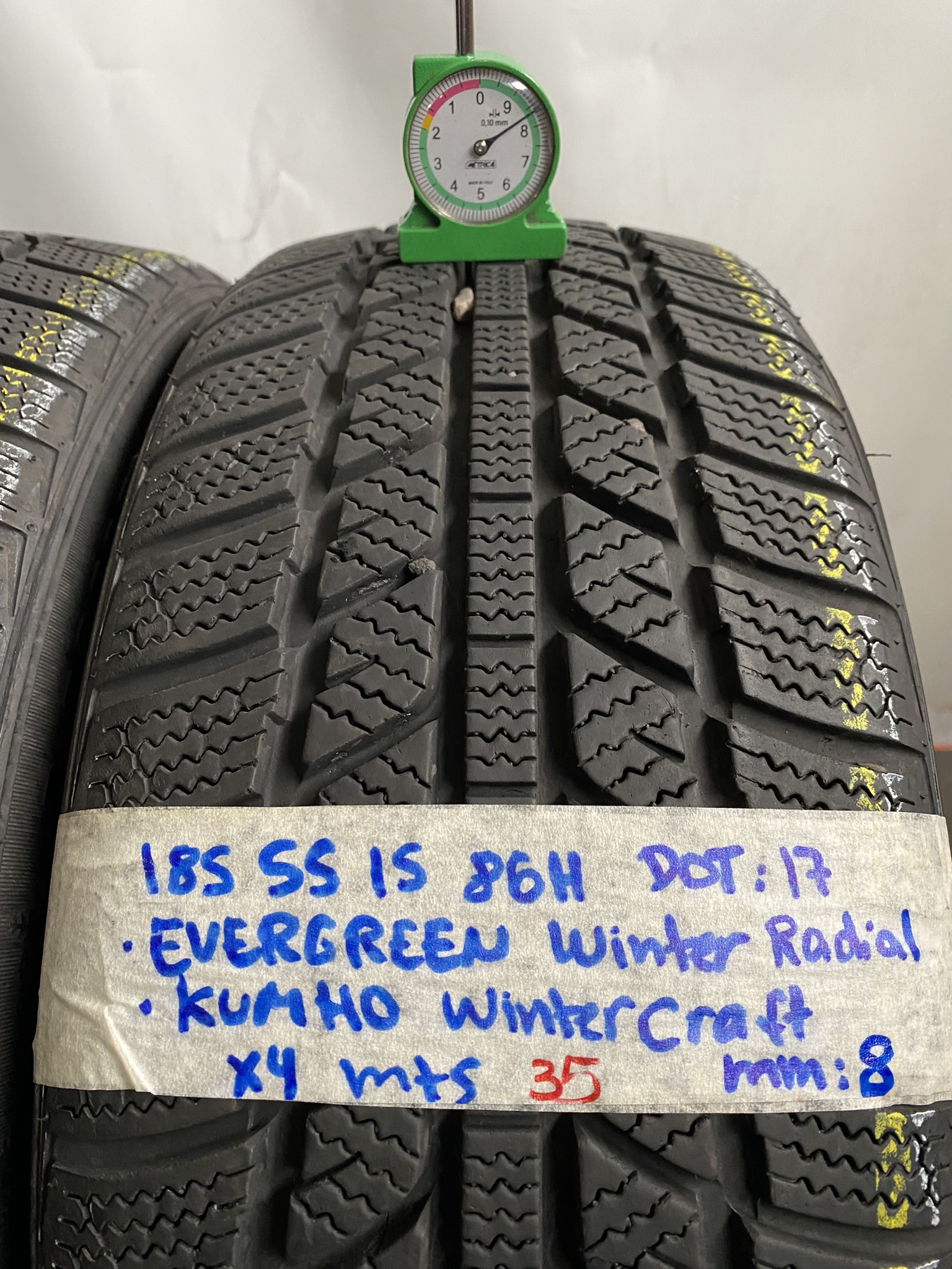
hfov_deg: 53.1
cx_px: 476
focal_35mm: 26
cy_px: 634
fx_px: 953
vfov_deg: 67.3
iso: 200
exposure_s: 1/60
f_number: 1.8
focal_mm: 4.25
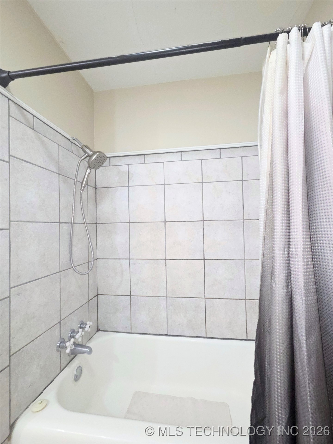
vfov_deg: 106.2
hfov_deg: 89.9
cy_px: 222
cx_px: 166
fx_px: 167
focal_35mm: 13
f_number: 2.2
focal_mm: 2.2
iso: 200
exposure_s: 1/60
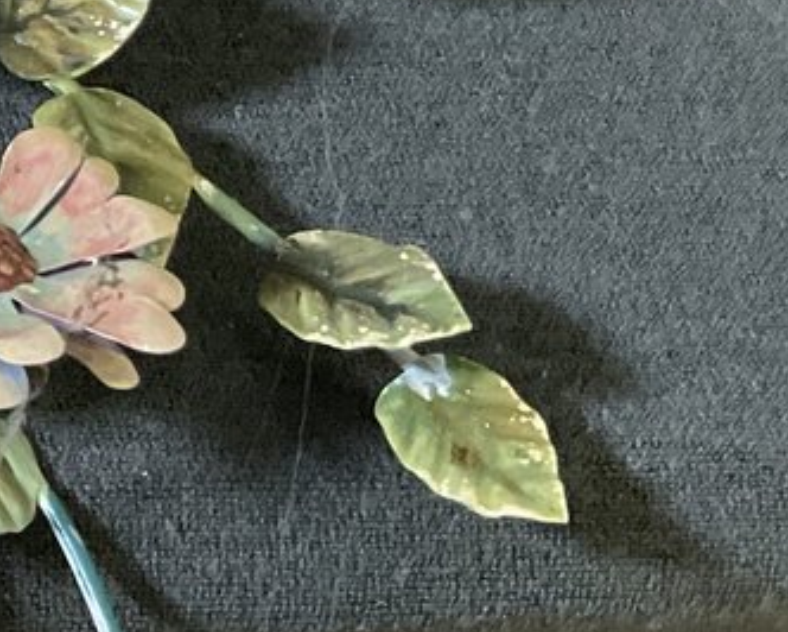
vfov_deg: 11.8
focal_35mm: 129
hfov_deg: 13.0
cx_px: -773
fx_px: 3010
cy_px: -51
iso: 160
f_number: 1.8
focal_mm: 3
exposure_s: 1/50
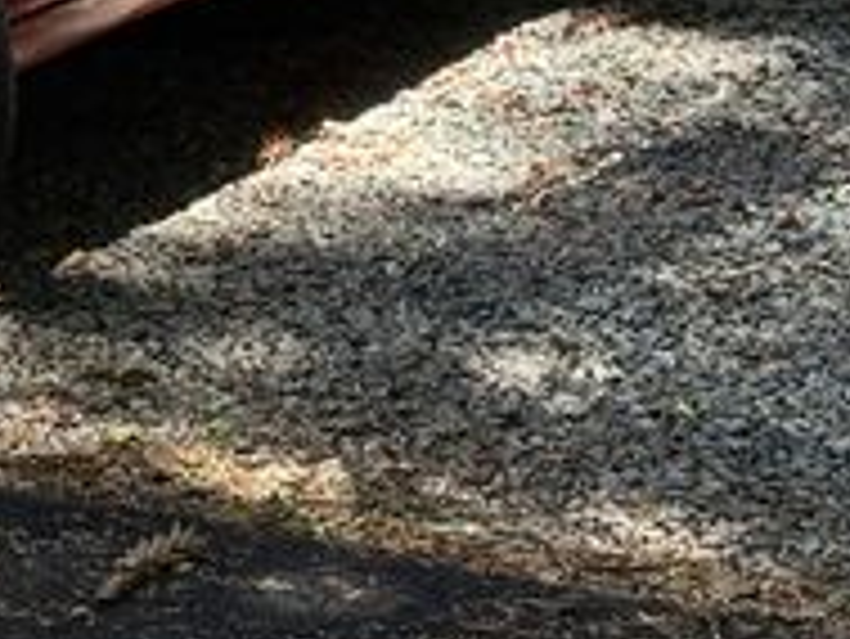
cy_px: -418
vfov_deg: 7.1
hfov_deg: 9.3
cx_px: -445
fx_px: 5062
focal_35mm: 206
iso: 64
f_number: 1.78
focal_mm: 6.86
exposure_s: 1/411
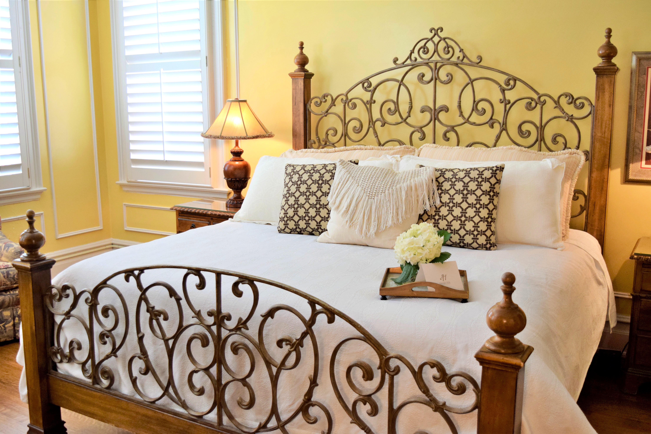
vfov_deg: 36.9
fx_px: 651
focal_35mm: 36
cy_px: 217
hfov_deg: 53.1
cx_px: 326
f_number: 4
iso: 800
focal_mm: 24
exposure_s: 1/40
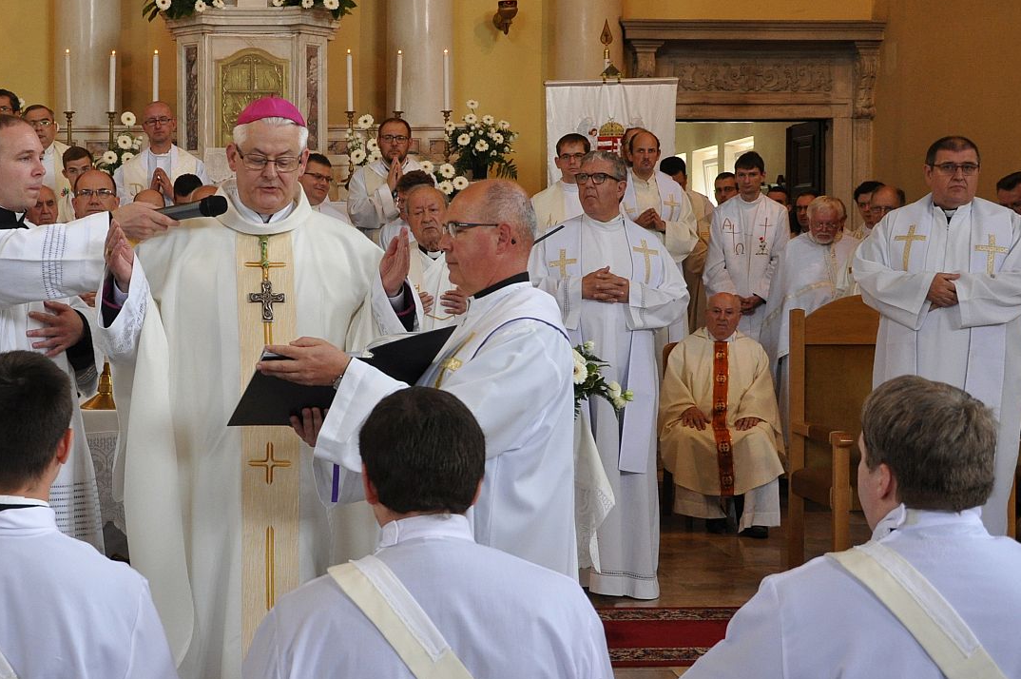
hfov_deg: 31.6
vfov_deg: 21.6
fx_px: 1780
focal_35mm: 63
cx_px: 302
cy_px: 325
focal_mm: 25
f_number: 5.6
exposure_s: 1/80
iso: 800
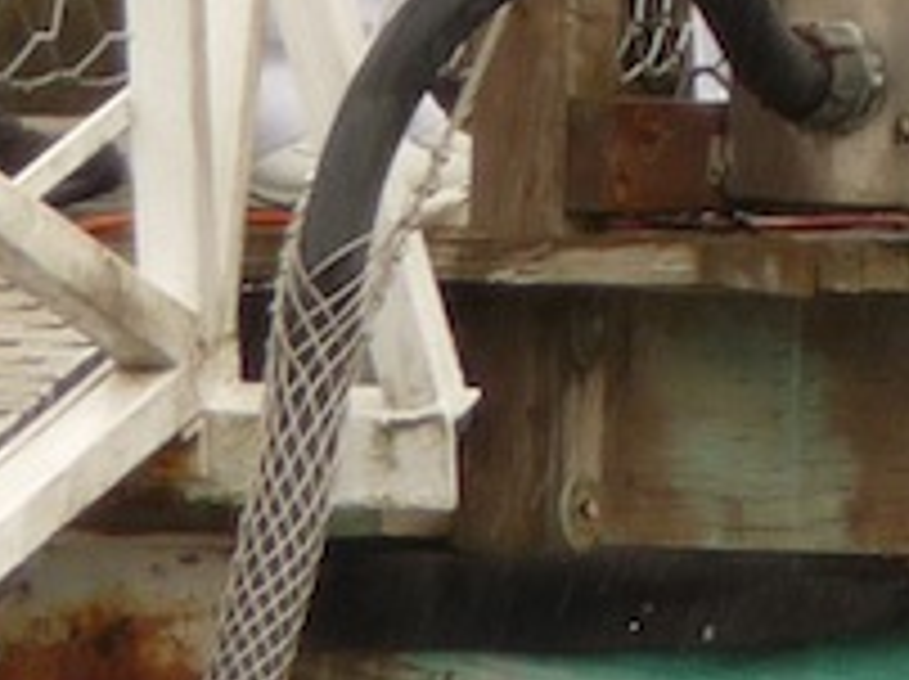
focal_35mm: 1776
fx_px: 46582
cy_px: -734
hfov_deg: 1.1
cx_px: 1462
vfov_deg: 0.8
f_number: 4.9
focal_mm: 47
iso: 100
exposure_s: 1/160
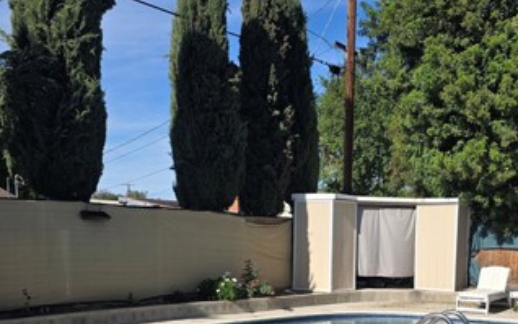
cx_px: 350
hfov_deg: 40.5
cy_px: 293
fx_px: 692
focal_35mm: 49
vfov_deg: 25.5
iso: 80
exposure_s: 1/5958
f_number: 1.7
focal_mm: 6.3
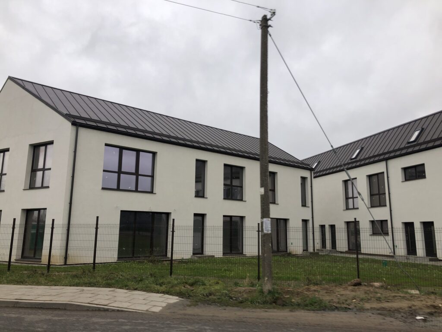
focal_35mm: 28
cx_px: 221
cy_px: 166
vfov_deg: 49.7
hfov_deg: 63.4
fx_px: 358
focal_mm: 4
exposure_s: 1/120
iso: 20
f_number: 1.8
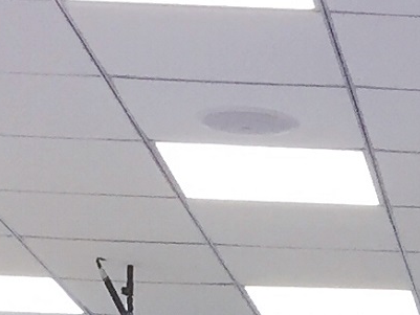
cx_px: 688
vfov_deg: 6.4
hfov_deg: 8.8
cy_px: 874
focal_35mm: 217
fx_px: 2634
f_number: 2.2
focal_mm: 4.15
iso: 40
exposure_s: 1/33
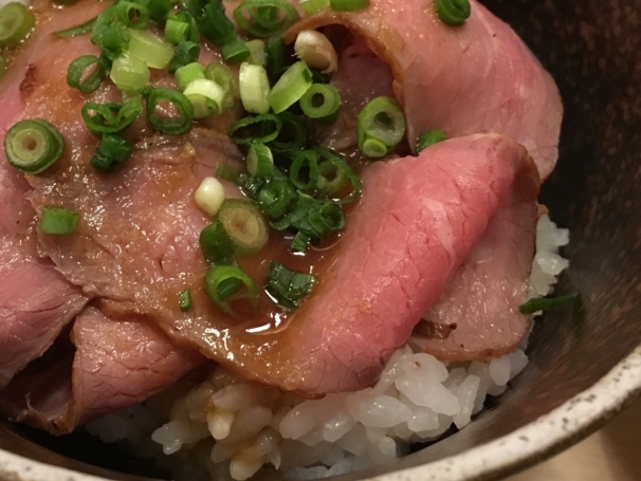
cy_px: 159
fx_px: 908
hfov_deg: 38.7
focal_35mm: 49
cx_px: 250
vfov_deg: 29.5
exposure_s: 1/17
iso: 200
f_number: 2.2
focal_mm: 4.15
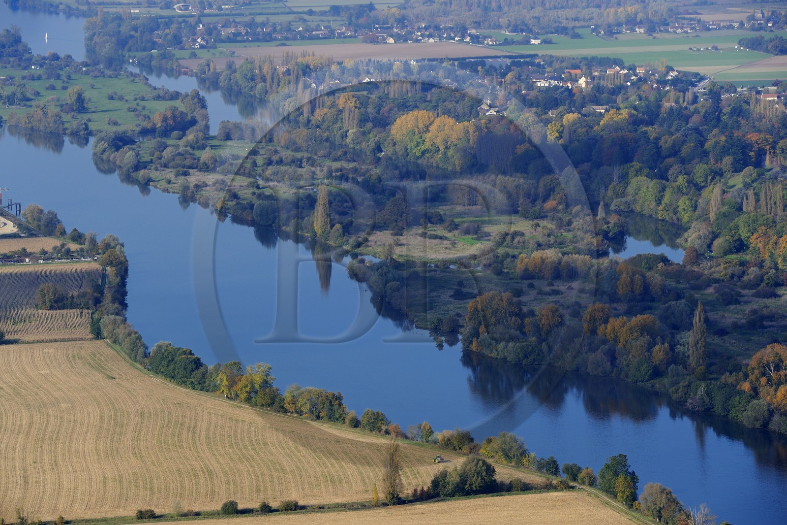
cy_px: 262
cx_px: 394
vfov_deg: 9.1
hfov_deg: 13.7
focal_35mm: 150
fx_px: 3278
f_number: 7.1
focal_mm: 150
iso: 400
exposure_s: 1/1000
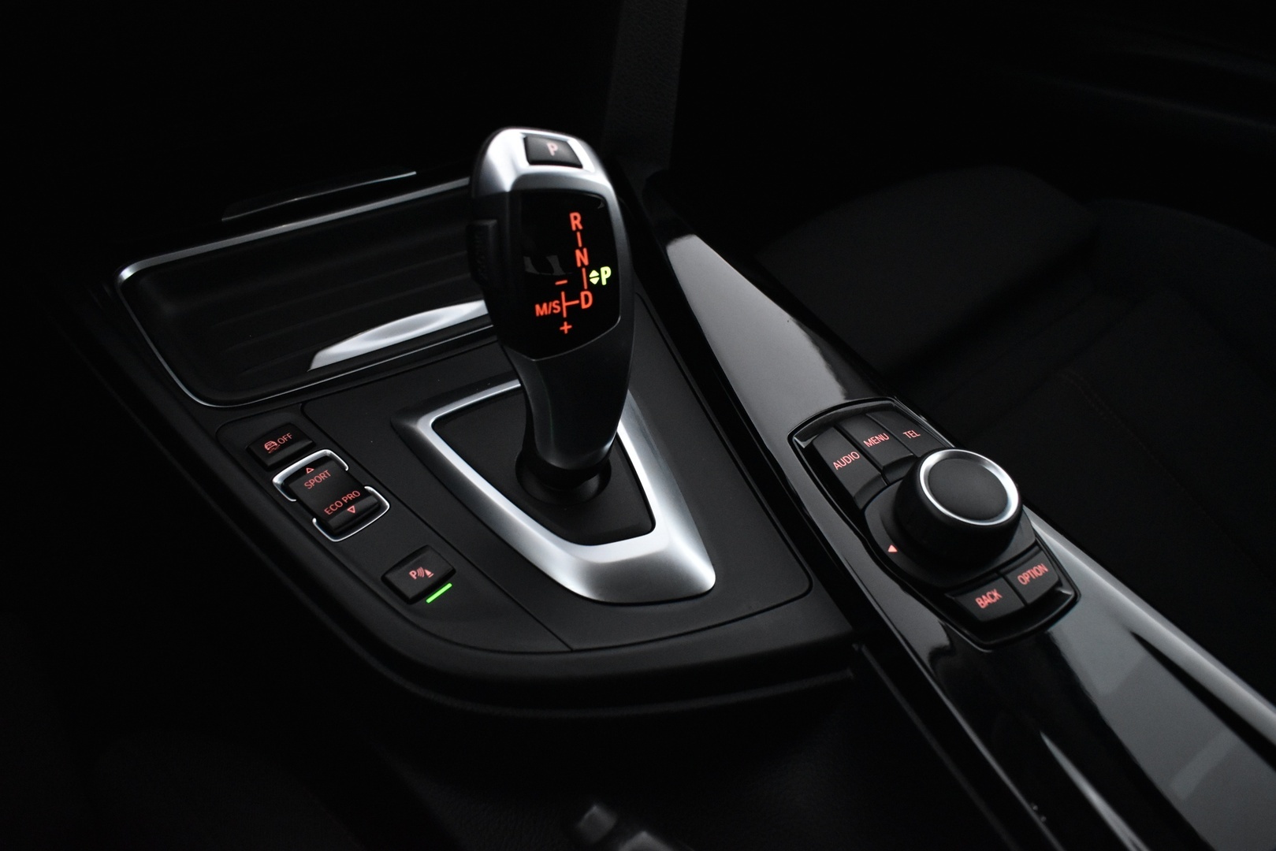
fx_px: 957
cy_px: 426
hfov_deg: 67.4
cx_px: 638
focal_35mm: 27
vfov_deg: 47.9
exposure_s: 1/60
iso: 3200
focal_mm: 18
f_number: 4
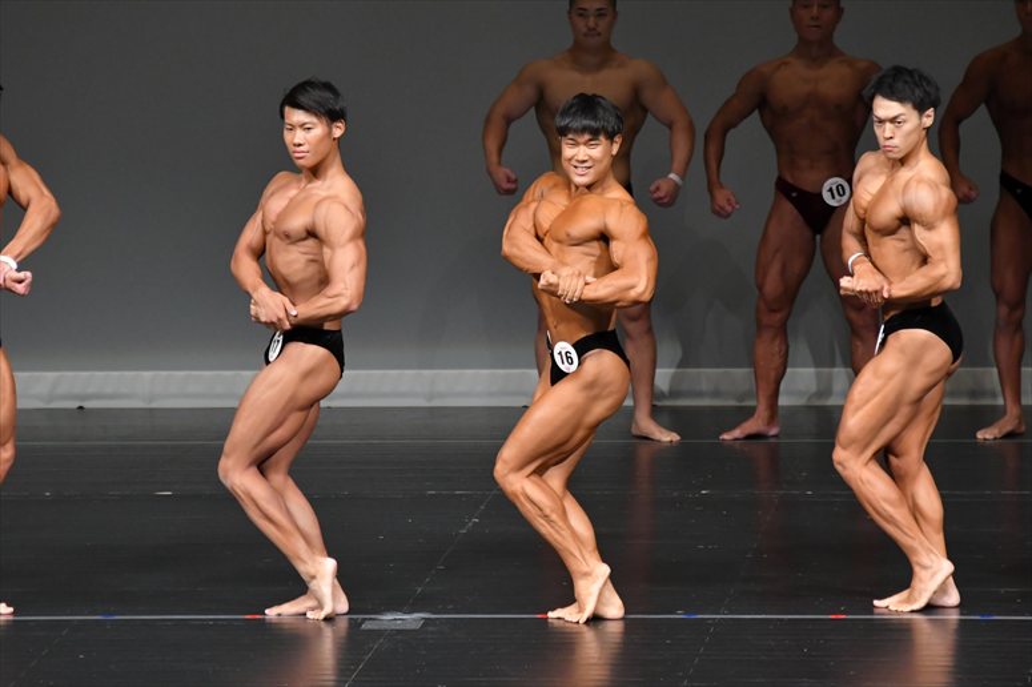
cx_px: 516
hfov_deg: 6.5
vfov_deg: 4.4
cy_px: 344
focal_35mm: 315
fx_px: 9026
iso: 4000
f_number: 5.6
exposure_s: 1/400
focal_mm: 210
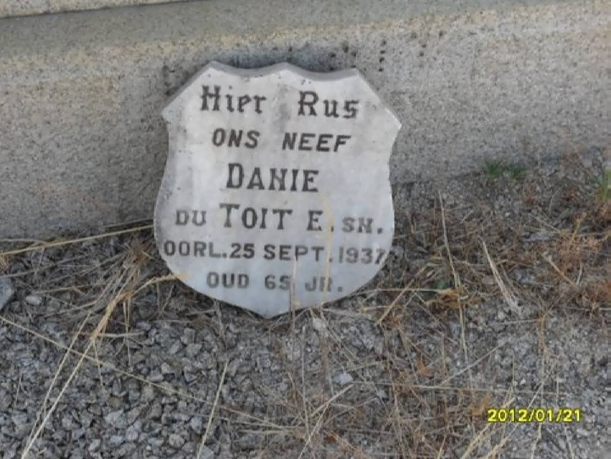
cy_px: 230
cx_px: 306
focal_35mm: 63
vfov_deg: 23.3
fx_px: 1112
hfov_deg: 30.7
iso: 80
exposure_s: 1/125
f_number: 5.6
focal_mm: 11.2
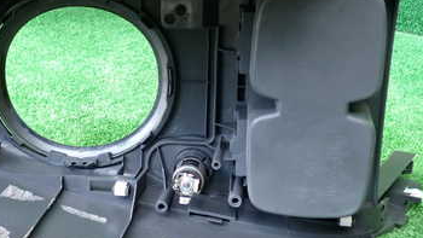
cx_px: 138
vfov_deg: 21.4
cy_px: 149
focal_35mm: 56
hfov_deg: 36.8
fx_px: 628
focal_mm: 5.4
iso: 200
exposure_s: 1/30
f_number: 2.3
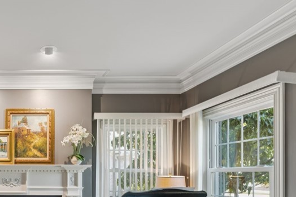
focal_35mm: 29
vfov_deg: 41.1
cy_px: 181
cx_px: 21
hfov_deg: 54.2
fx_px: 238
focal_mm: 14
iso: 200
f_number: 5.6
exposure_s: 1/15
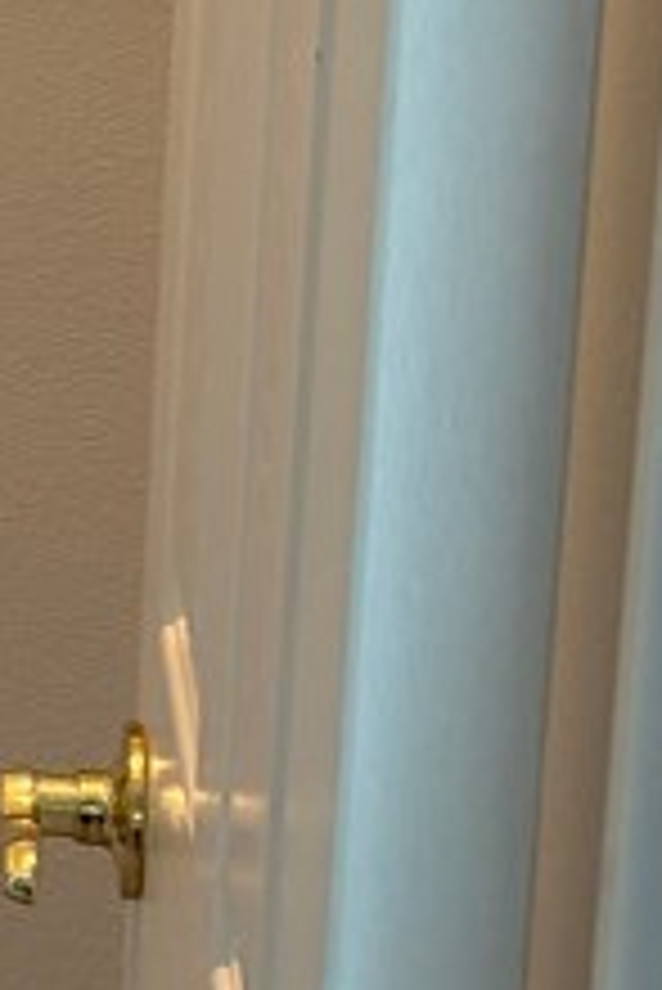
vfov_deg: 16.1
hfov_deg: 9.7
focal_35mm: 126
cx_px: -901
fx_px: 3470
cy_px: 176
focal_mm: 5.96
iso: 125
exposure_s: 1/60
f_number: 1.6
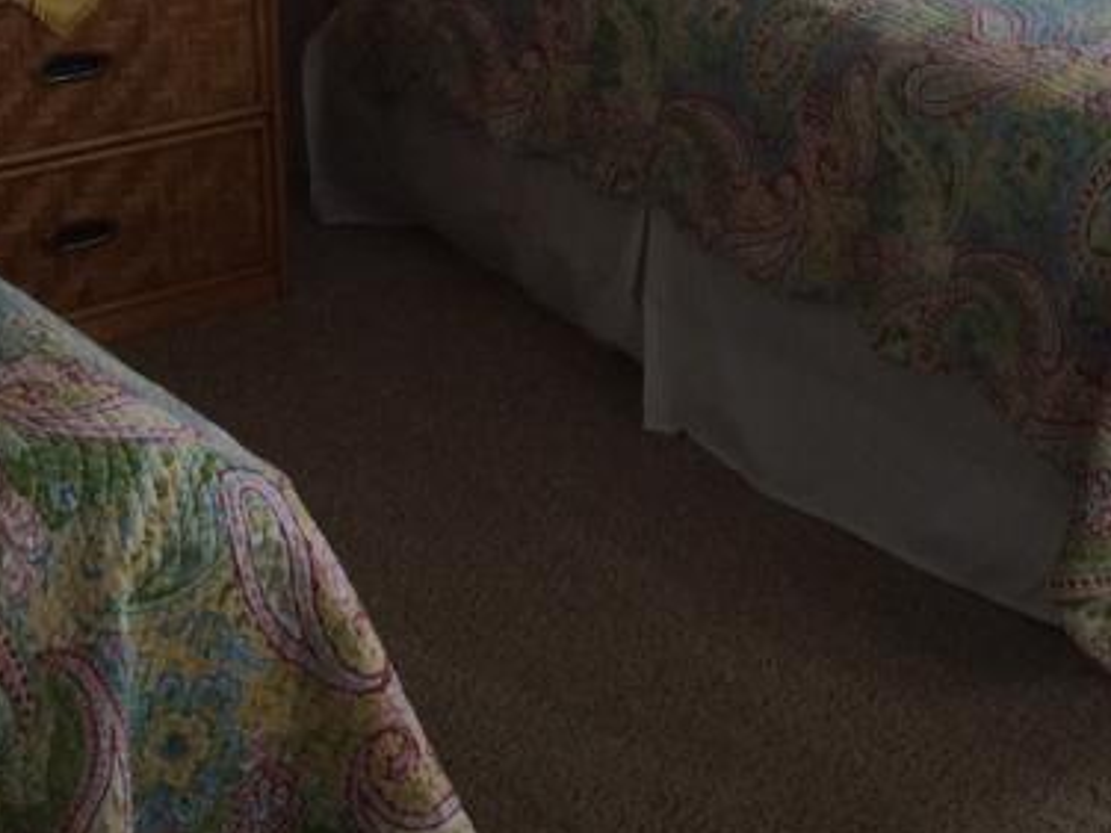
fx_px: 2536
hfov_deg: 24.4
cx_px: 878
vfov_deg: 17.7
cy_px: -191
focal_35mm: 79
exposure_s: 1/120
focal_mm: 4.15
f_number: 2.2
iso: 64
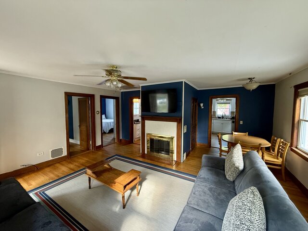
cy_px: 116
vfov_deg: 85.7
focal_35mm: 14
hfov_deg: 102.1
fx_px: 125
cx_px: 154
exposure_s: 1/60
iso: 400
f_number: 2.2
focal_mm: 2.22
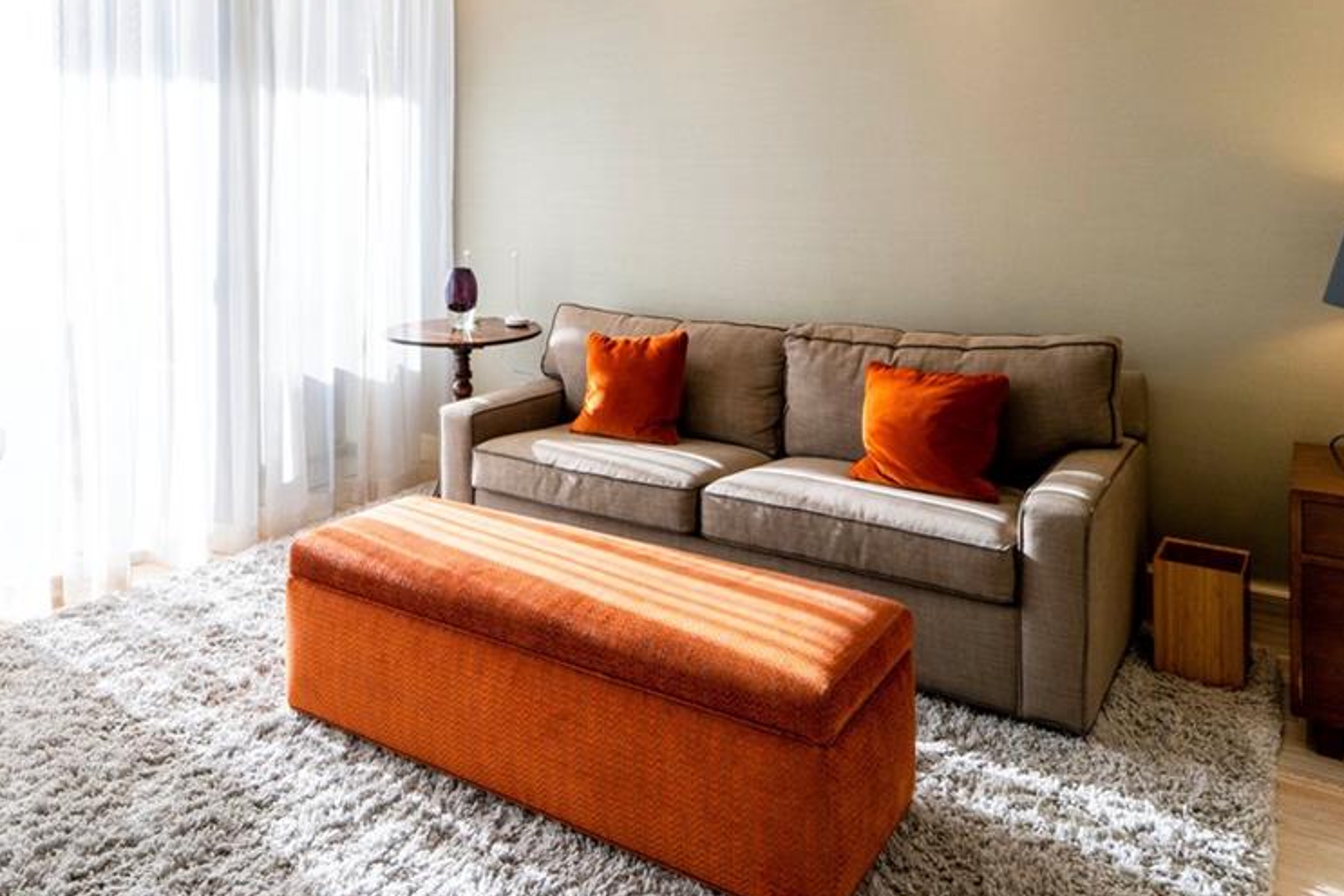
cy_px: 136
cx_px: 604
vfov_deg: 43.4
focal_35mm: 28
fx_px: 1045
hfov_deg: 65.3
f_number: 11
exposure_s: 1/30
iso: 250
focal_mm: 13
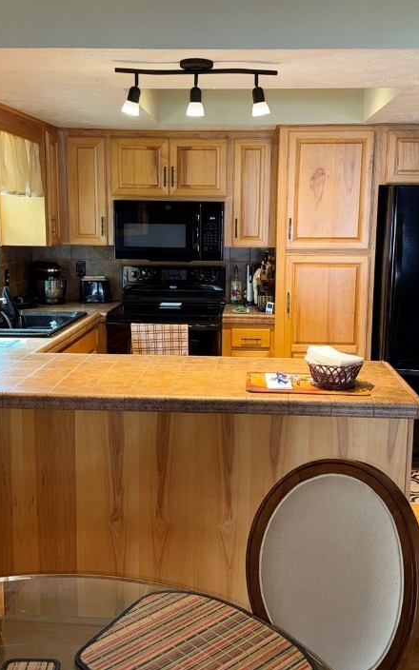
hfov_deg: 34.4
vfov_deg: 52.7
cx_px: 208
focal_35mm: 37
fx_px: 676
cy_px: 318
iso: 100
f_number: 1.78
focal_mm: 6.76
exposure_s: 1/17
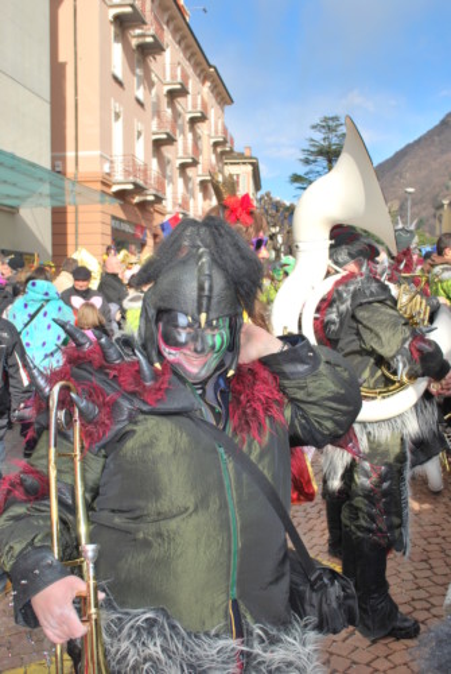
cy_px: 337
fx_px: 674
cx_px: 226
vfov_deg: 53.1
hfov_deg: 37.0
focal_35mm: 36
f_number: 8
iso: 100
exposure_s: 1/200
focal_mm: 24
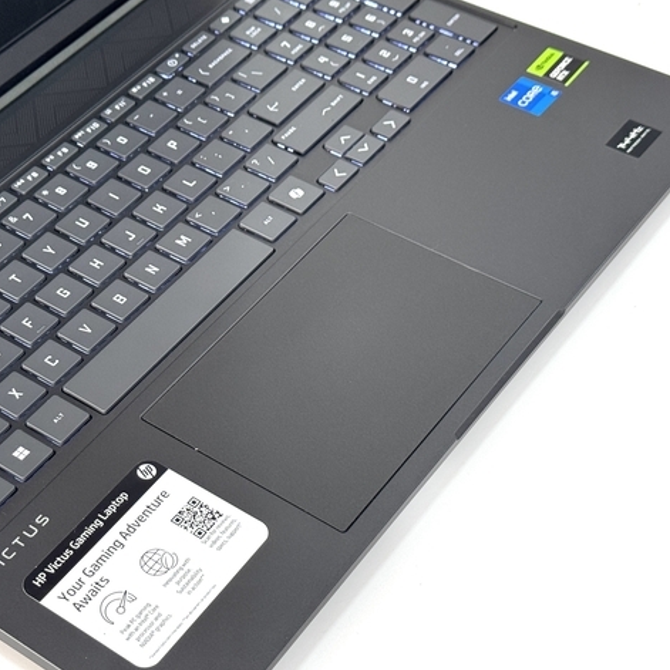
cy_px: 331
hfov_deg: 23.8
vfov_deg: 24.0
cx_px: 178
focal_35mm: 72
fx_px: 1577
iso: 100
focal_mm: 6.76
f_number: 1.78
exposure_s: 1/108
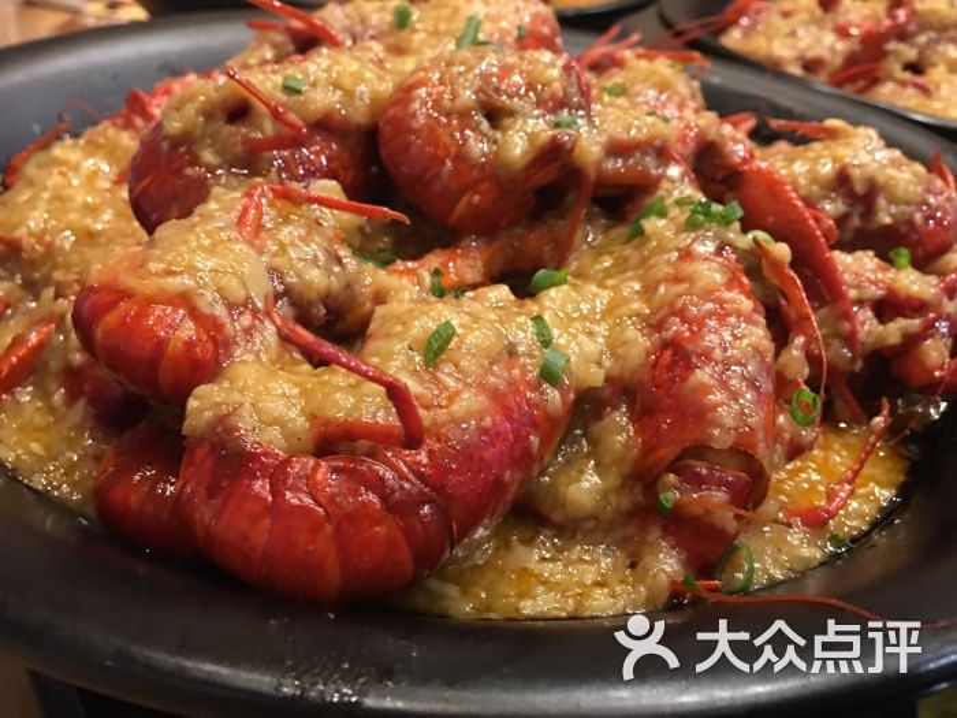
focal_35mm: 29
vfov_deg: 48.2
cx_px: 478
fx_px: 802
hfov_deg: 61.7
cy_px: 359
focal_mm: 4.15
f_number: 2.2
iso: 125
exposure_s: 1/8
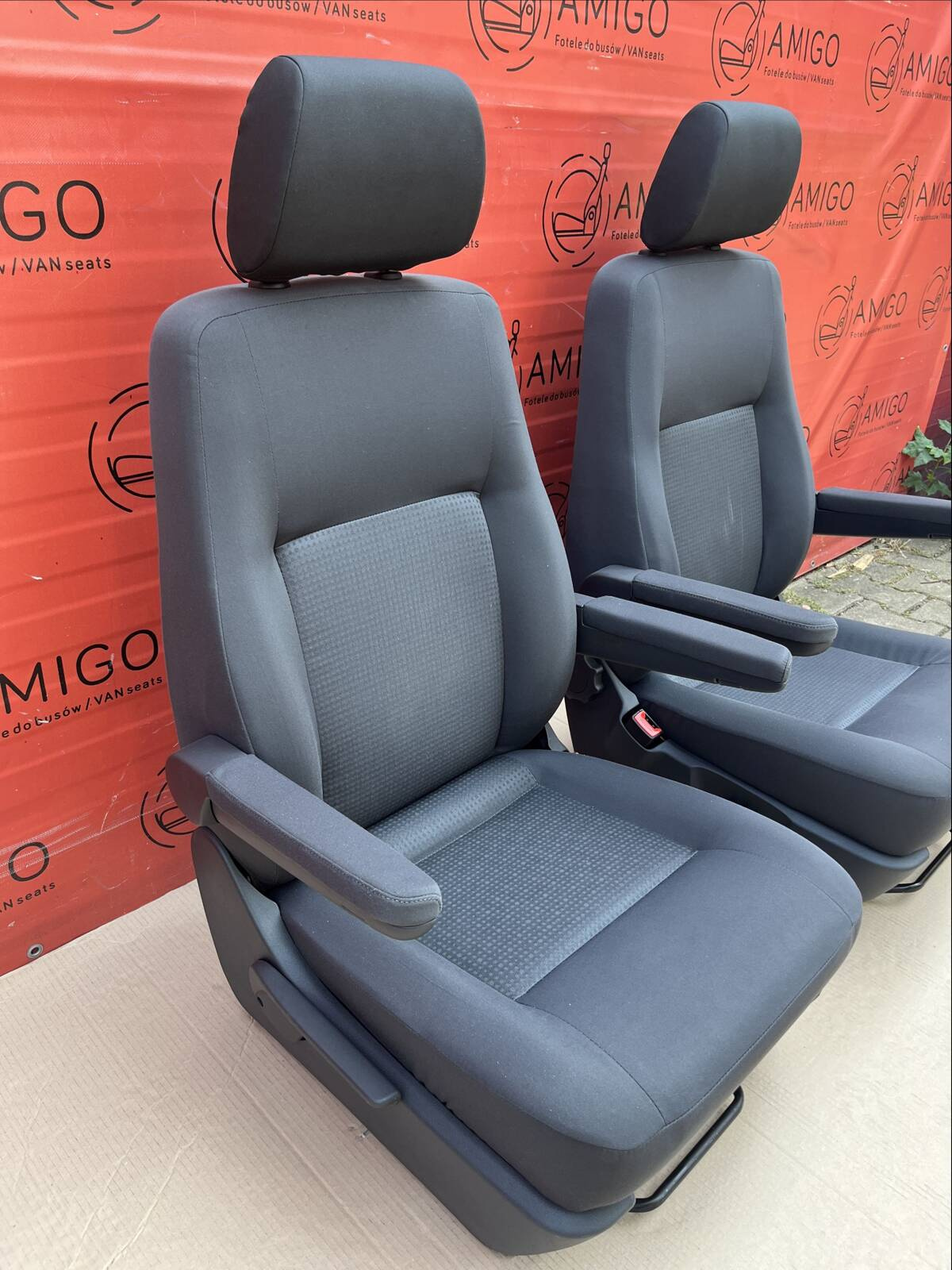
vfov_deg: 67.3
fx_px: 953
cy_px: 635
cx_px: 476
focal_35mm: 26
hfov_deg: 53.1
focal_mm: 5.1
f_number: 1.6
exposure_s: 1/121
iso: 64
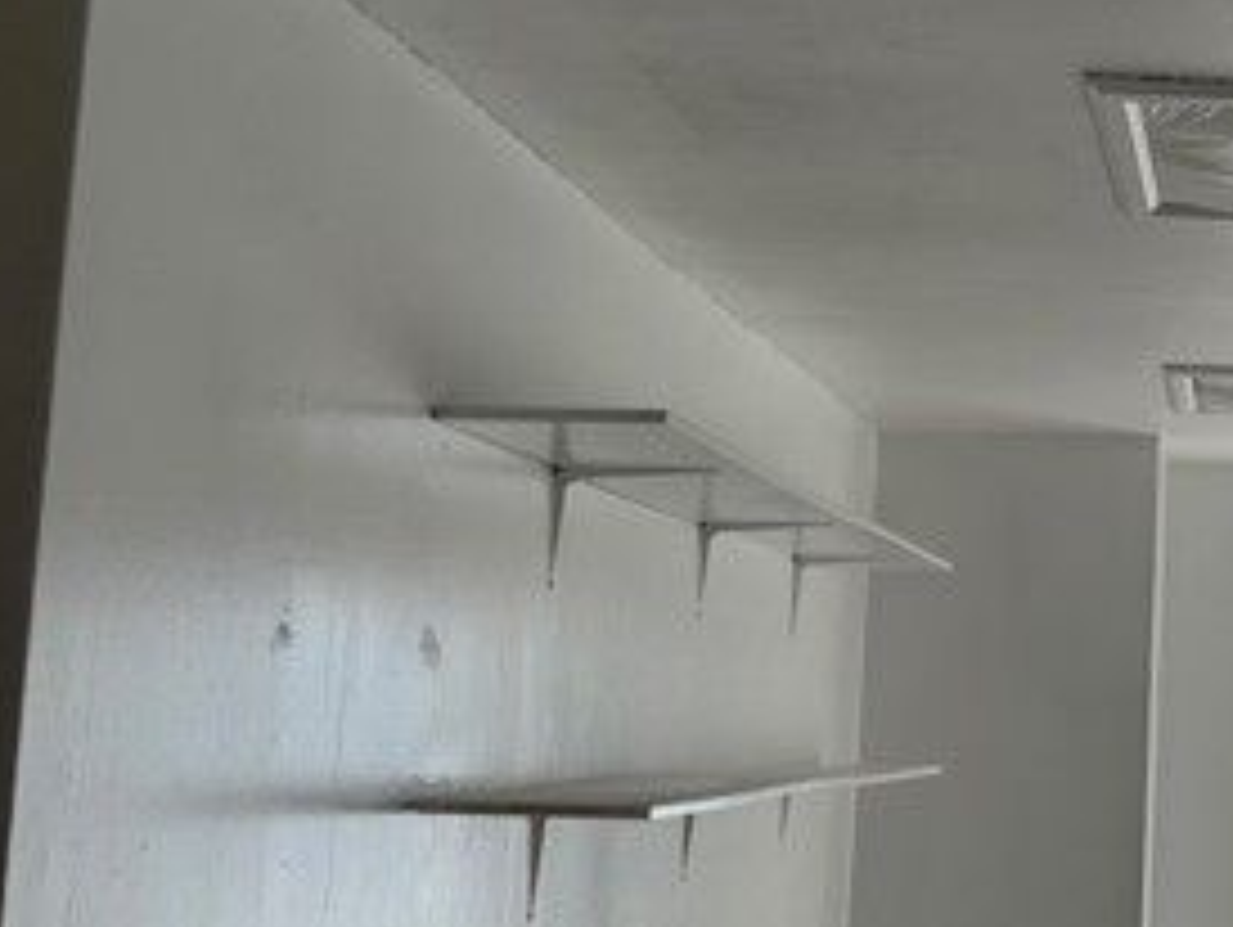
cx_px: 1390
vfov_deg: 26.1
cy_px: 526
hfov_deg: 30.3
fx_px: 1996
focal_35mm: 56
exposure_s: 1/745
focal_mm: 6.86
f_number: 1.78
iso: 80
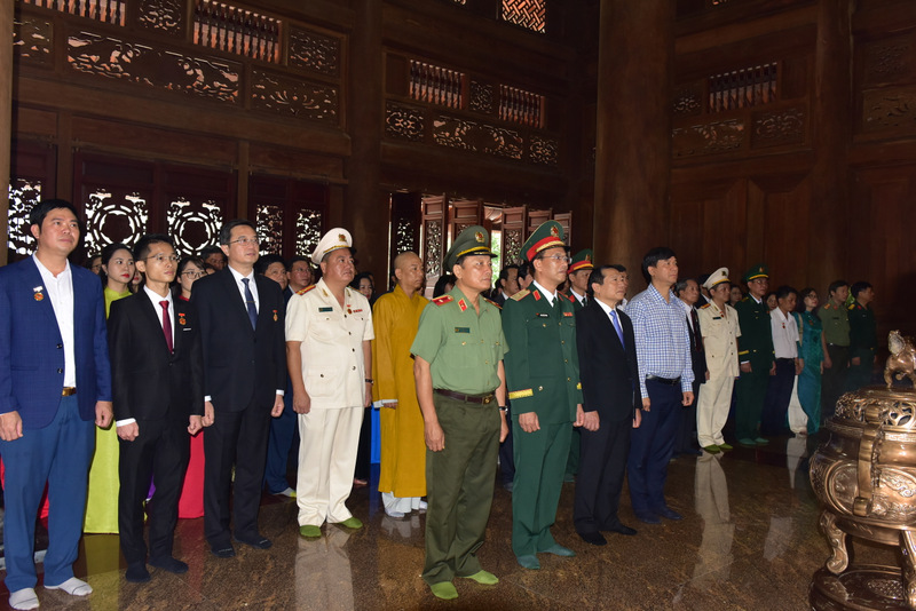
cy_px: 306
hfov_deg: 60.3
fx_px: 789
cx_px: 458
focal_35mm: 31
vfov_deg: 42.4
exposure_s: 1/80
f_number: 5.6
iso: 1250
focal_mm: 31
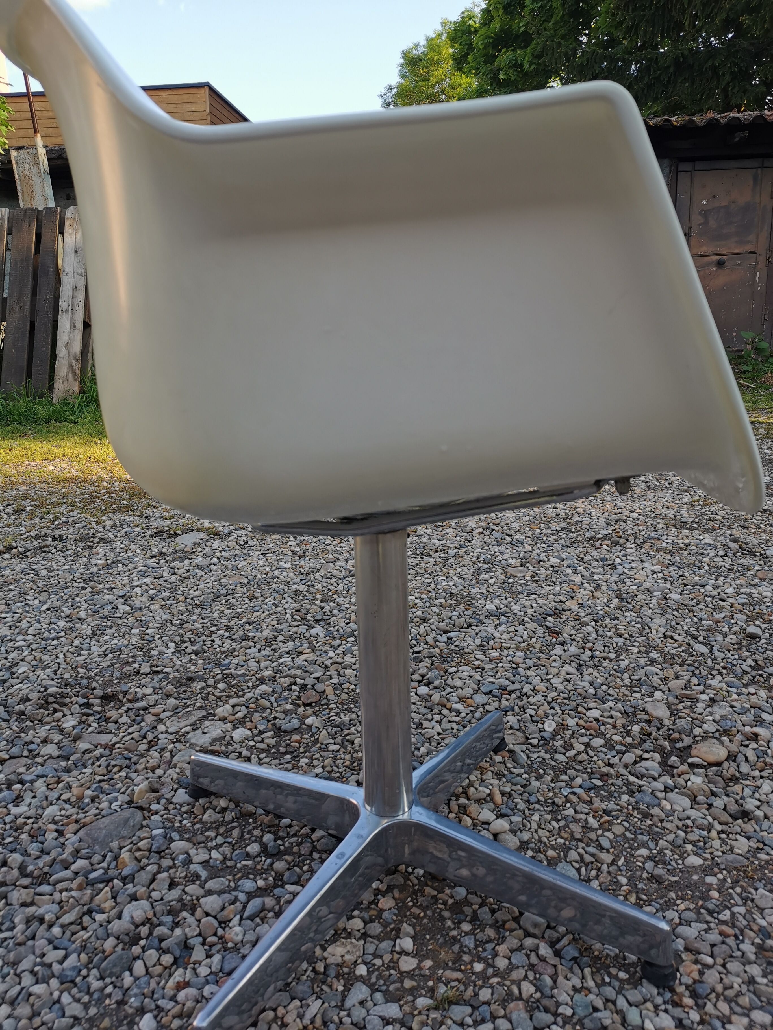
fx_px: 804
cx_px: 386
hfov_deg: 51.4
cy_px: 515
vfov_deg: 65.3
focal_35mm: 27
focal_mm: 5.58
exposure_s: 1/476
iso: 50
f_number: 1.8
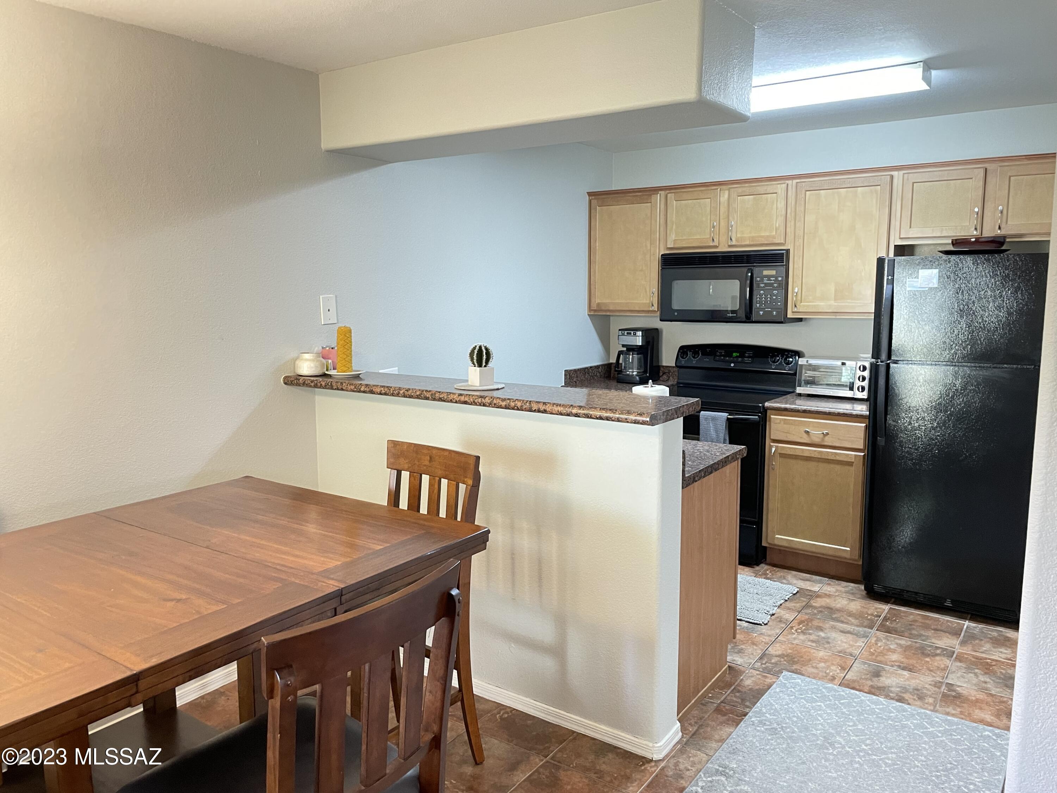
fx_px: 794
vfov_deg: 53.1
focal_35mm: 26
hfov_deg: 67.3
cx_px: 528
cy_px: 396
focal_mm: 4.2
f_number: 1.6
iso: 320
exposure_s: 1/40
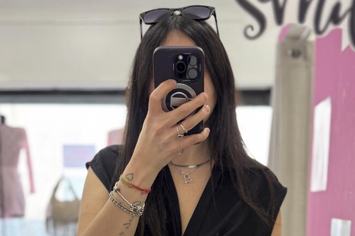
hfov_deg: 35.1
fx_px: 562
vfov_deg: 21.7
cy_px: 299
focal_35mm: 57
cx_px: 176
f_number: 1.78
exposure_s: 1/100
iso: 100
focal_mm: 6.76
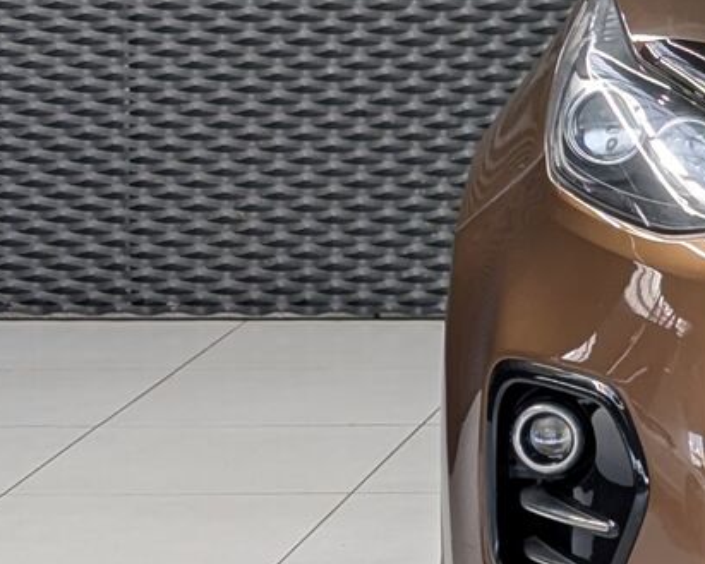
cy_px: 24
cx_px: 1250
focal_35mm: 219
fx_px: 4571
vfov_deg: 7.0
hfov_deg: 8.5
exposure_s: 1/132
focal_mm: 6.81
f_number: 1.85
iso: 42
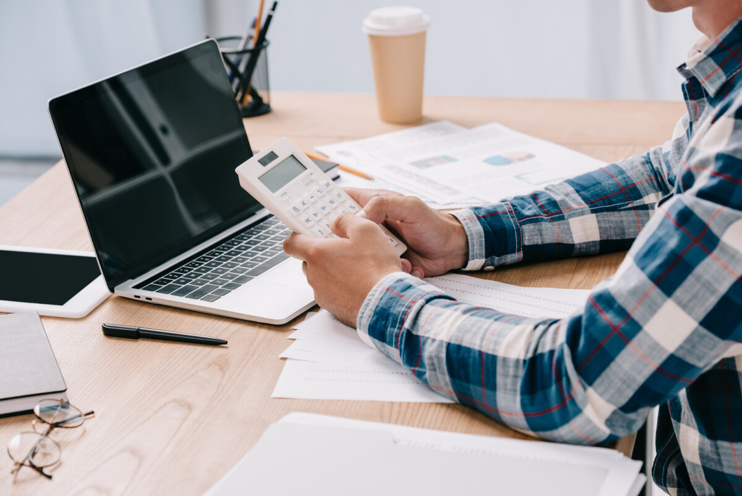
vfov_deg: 14.4
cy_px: 248
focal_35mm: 95
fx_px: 1959
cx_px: 371
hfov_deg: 21.5
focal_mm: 95
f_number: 5.6
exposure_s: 1/200
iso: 160
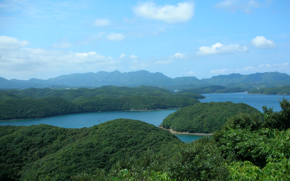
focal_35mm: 49
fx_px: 387
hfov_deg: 41.1
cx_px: 146
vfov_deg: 26.3
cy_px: 89
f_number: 9.9
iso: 50
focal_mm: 7.7
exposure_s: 1/67.7
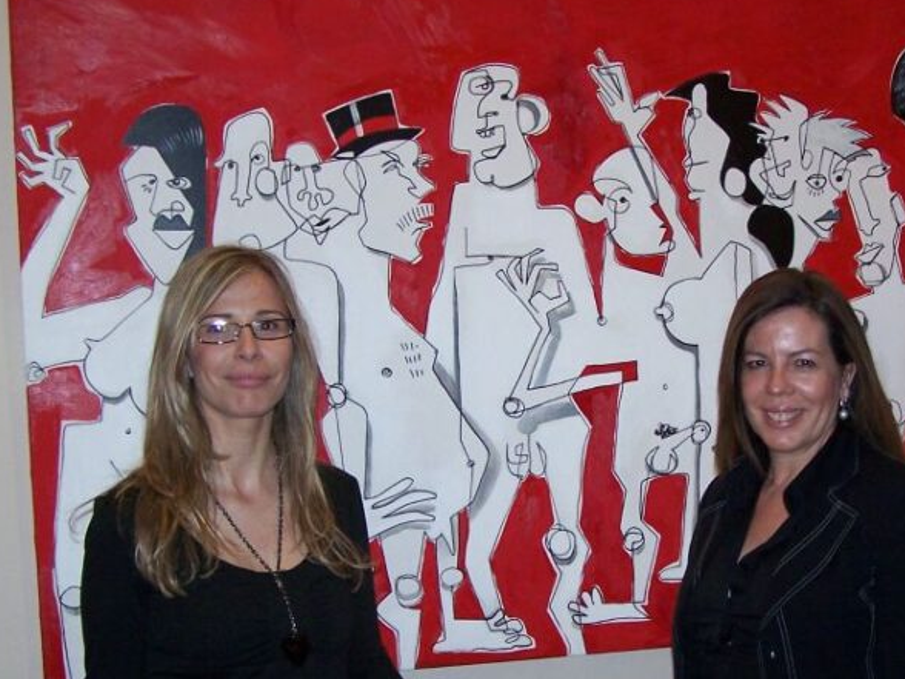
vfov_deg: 23.5
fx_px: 1621
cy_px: 457
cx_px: 596
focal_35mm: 62
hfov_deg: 31.0
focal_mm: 6.3
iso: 140
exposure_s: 1/60
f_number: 2.8
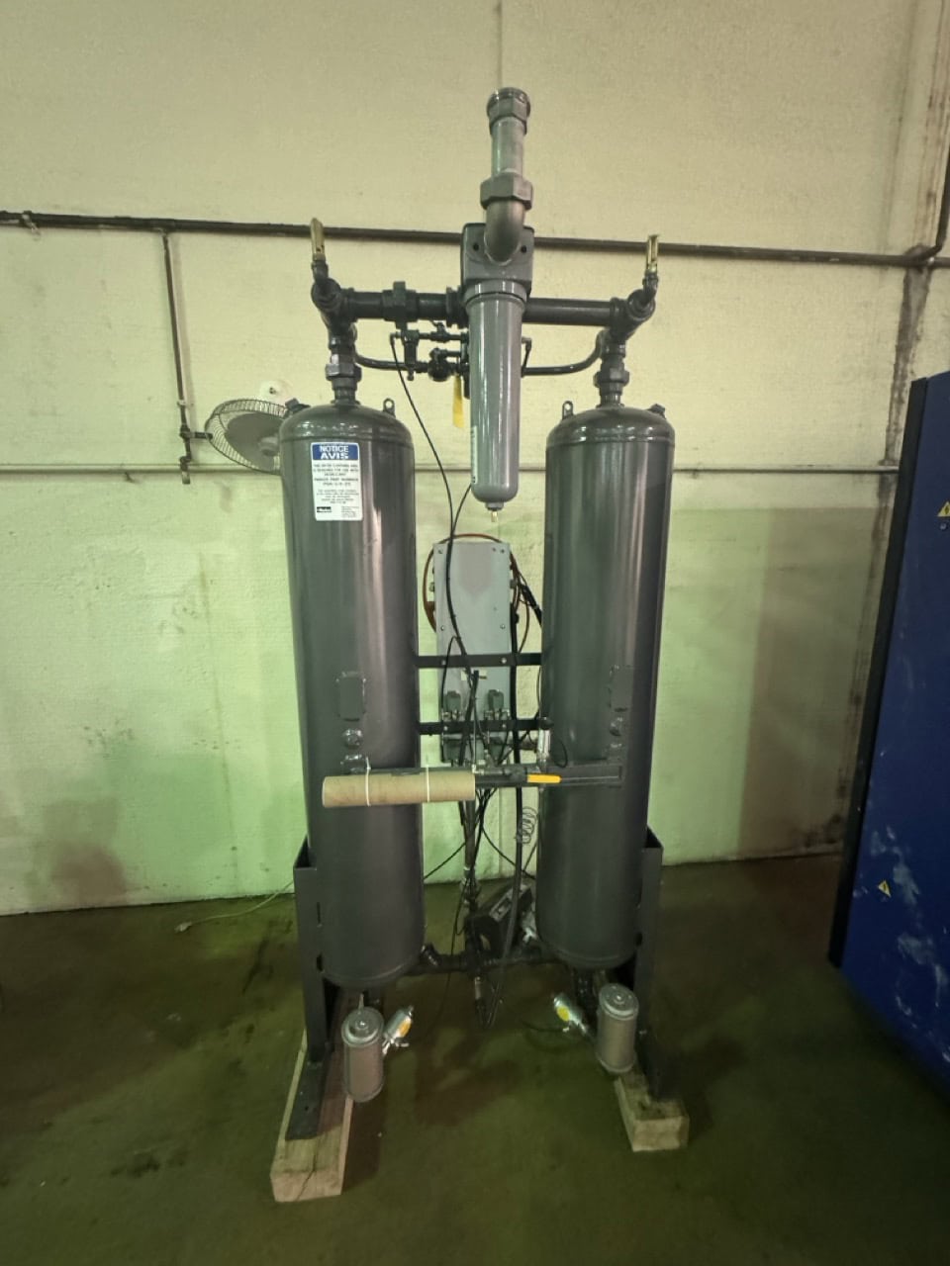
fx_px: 512
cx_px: 475
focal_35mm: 14
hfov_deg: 85.7
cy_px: 633
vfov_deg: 102.1
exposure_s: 1/40
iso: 1250
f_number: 2.2
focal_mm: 2.2
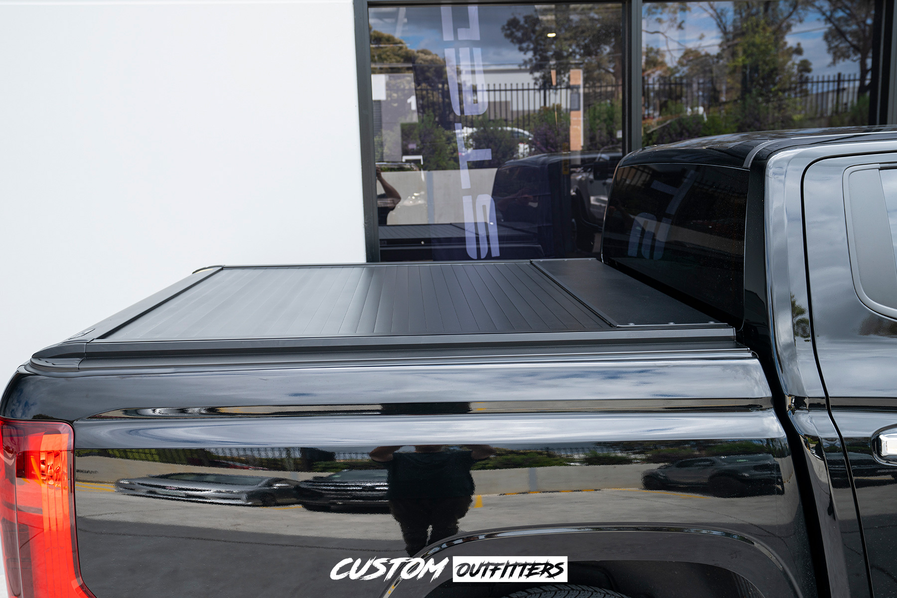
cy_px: 299
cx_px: 448
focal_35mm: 29
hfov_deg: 63.7
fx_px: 723
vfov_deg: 45.0
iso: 100
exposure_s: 1/80
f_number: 4.5
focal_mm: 29
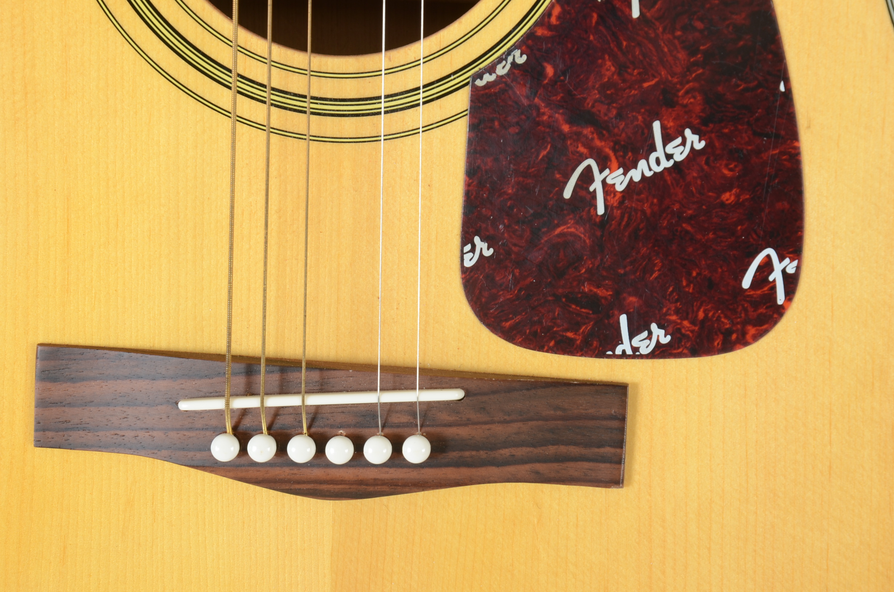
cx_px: 447
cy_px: 296
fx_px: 3346
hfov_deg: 15.2
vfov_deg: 10.1
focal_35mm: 135
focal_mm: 90
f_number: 13
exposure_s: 1/125
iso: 125
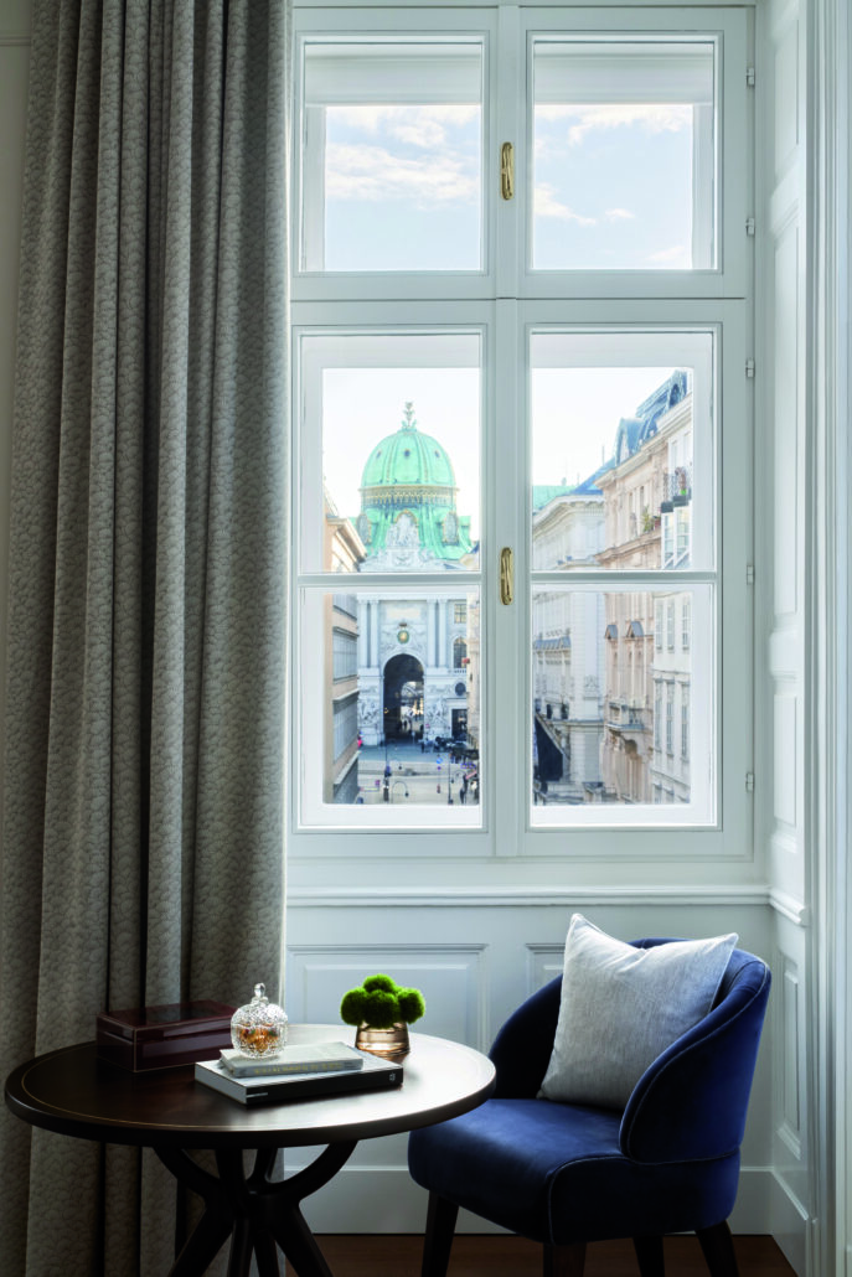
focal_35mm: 50
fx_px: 1774
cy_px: 638
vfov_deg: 39.6
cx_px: 426
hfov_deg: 27.0
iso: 400
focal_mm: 50
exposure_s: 1/4
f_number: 16
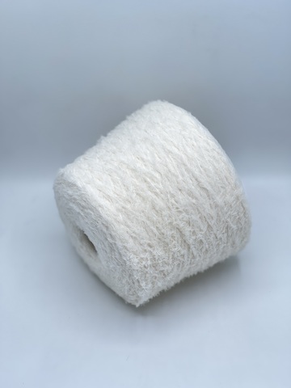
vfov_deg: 30.3
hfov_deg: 22.9
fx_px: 717
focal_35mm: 64
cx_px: 146
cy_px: 194
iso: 32
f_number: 2.2
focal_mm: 7.5
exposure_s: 1/473
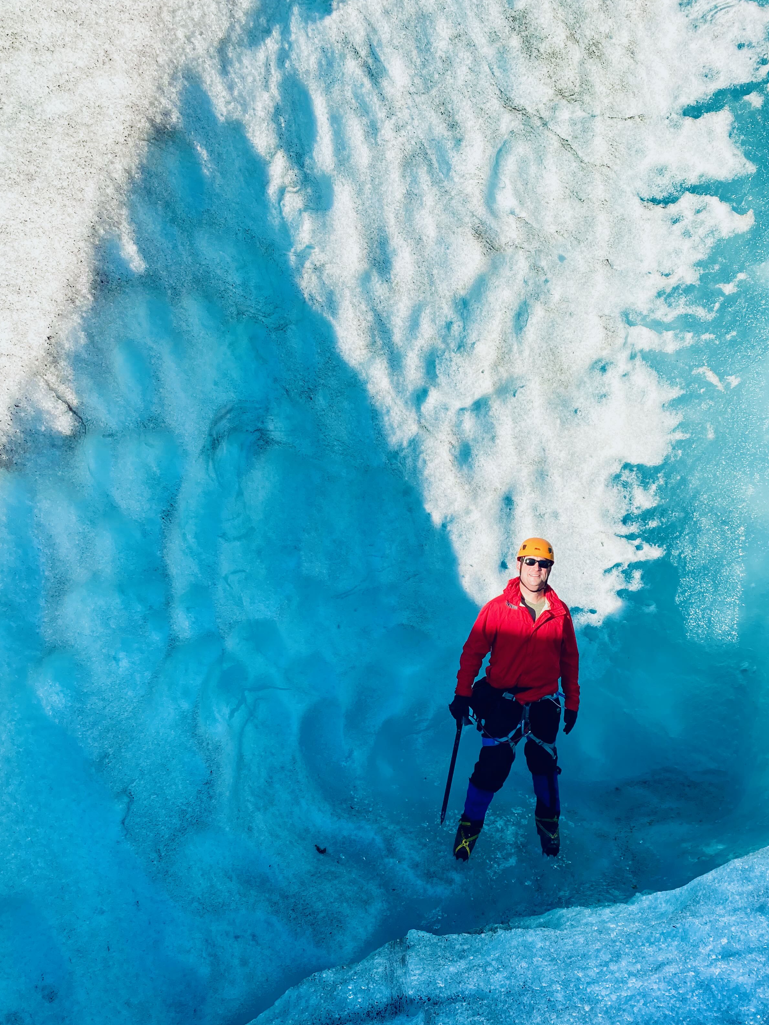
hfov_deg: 42.7
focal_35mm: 33
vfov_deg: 55.1
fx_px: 977
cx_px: 468
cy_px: 590
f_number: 1.8
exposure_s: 1/2571
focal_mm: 4.25
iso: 32
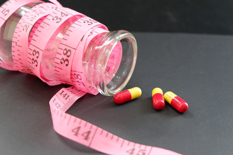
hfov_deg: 28.1
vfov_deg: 18.9
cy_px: 78
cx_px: 116
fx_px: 466
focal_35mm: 72
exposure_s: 1/105
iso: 2500
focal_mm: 48.4
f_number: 5.6
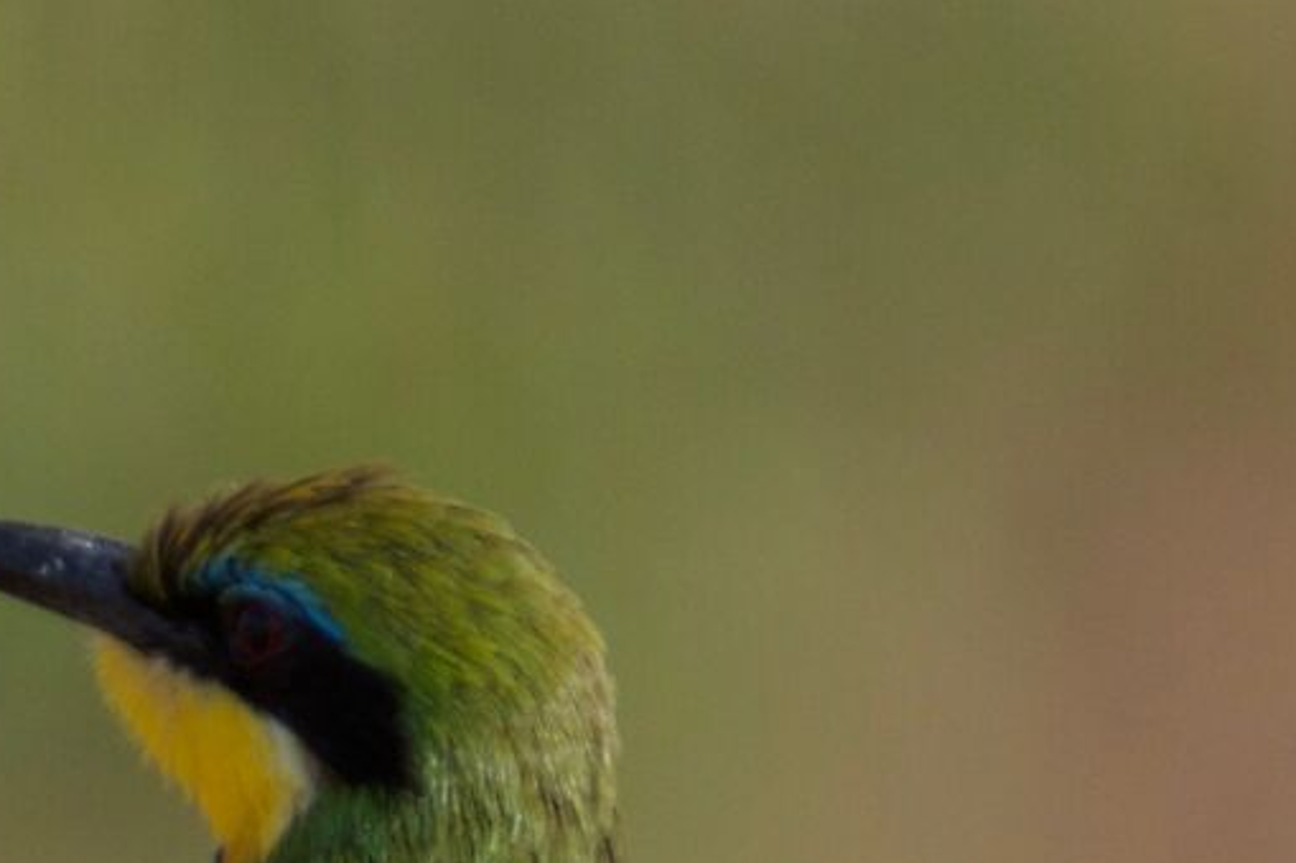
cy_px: 1385
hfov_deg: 1.0
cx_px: 46
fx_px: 76327
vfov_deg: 0.6
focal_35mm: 2121
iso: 400
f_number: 5.6
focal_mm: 300
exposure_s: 1/1000
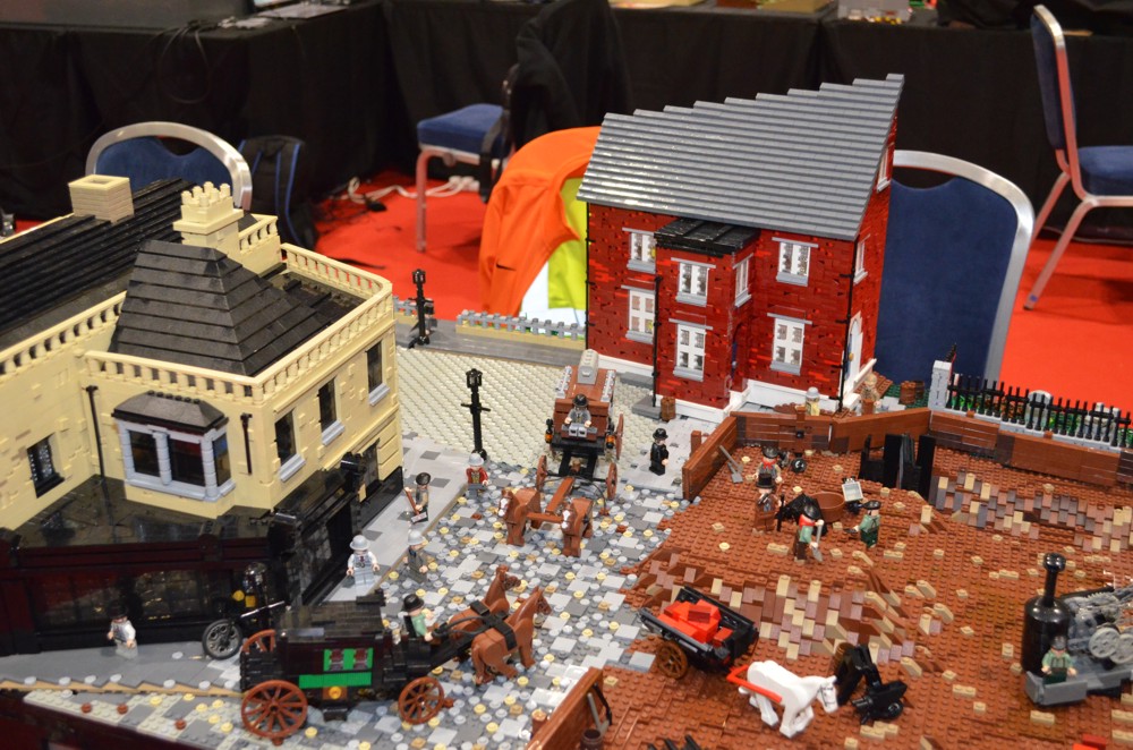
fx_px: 1225
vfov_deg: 34.1
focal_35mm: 39
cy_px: 375
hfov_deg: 49.6
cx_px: 566
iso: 3200
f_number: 4.2
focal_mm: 26
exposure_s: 1/60
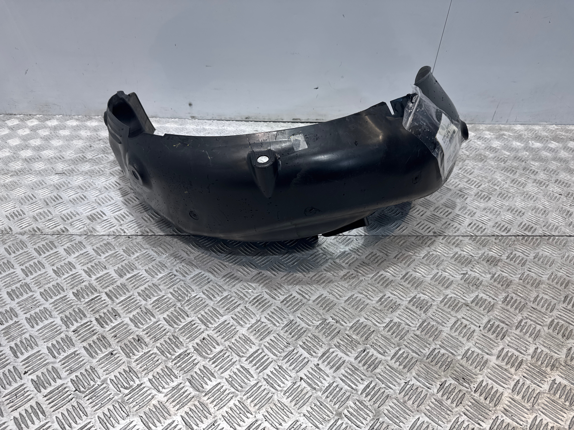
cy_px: 215
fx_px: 398
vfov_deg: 56.8
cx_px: 287
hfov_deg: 71.6
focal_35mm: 24
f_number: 1.78
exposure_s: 1/135
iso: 64
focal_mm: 6.76
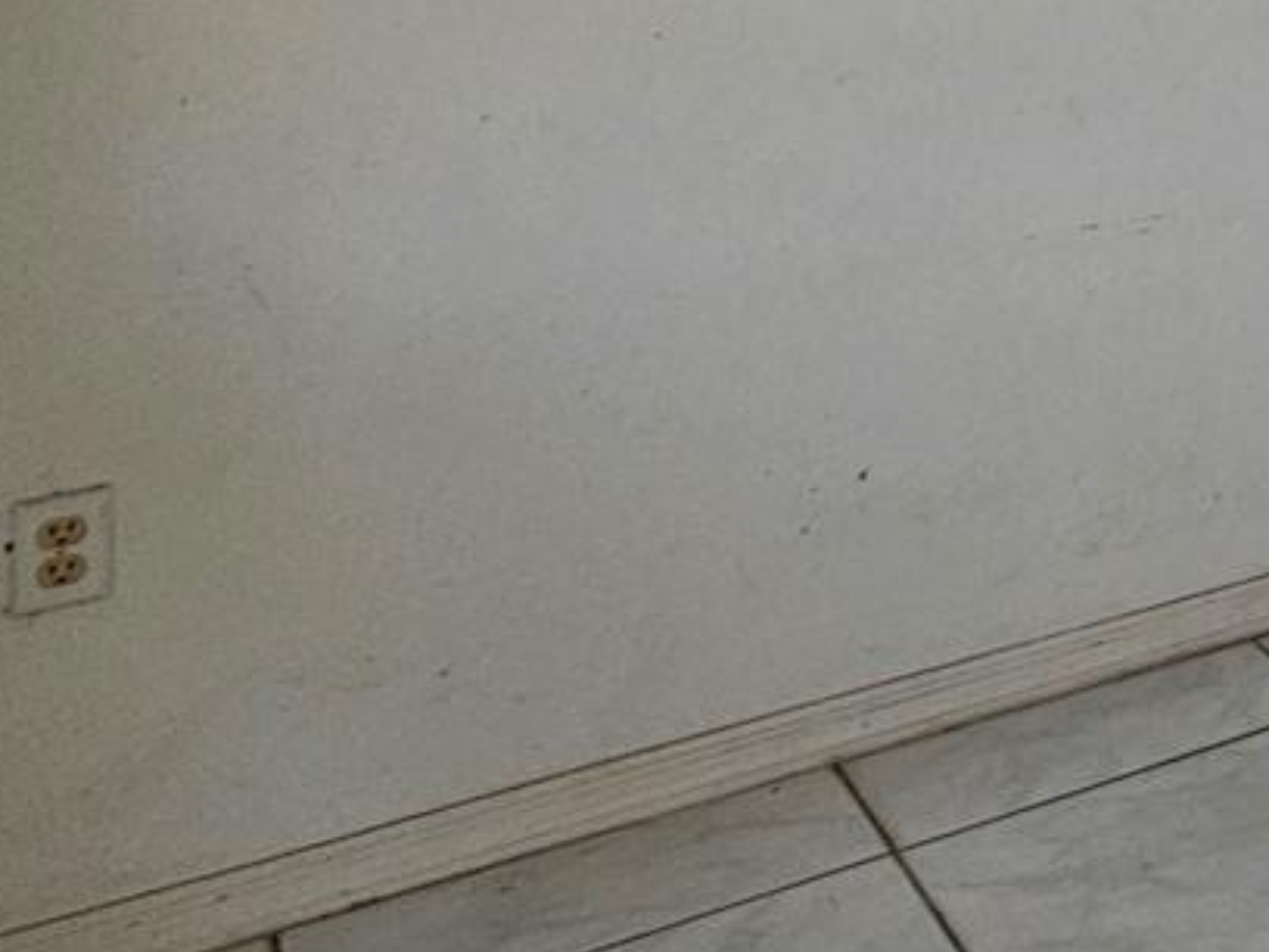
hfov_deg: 23.8
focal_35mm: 51
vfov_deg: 24.8
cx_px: 2143
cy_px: -283
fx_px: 1870
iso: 80
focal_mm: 2.2
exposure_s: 1/77.4
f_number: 2.2
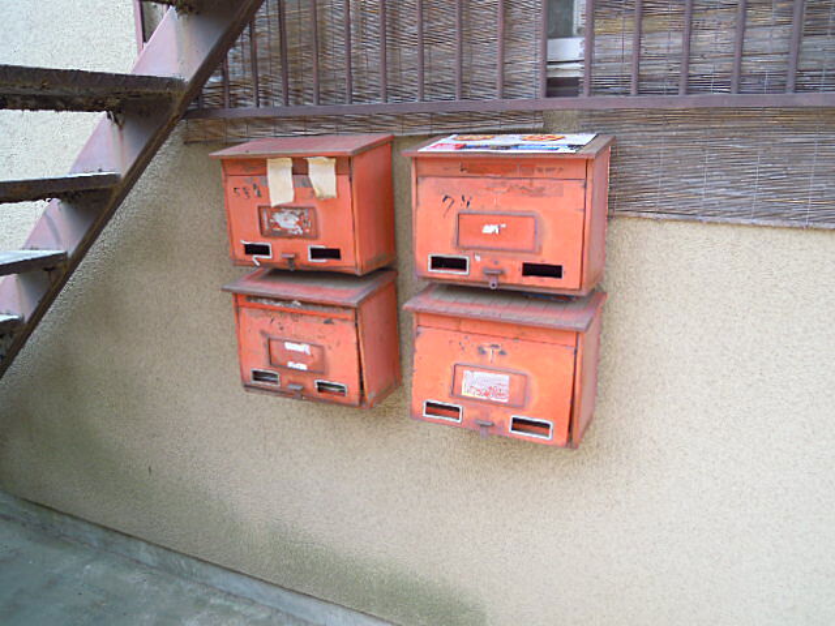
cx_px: 418
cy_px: 313
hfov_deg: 63.4
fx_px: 675
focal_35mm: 28
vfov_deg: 49.7
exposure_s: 1/100
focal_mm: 5
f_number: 2.7
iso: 100
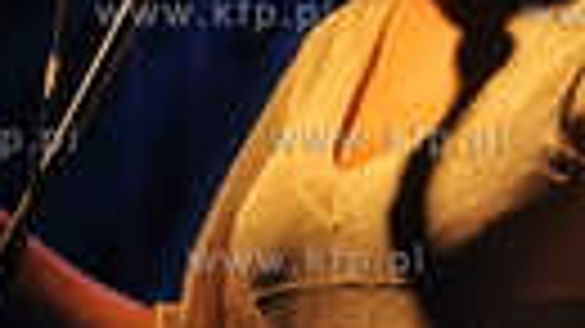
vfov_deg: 4.7
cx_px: 117
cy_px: 198
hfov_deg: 8.4
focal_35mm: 257
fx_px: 3985
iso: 1600
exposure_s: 1/160
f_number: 4
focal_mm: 80
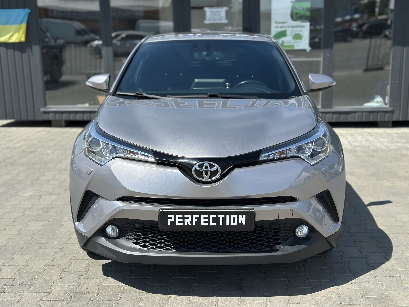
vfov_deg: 30.3
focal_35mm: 48
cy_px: 154
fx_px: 567
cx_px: 204
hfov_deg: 39.7
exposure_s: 1/5882
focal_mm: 6.86
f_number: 1.78
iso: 100
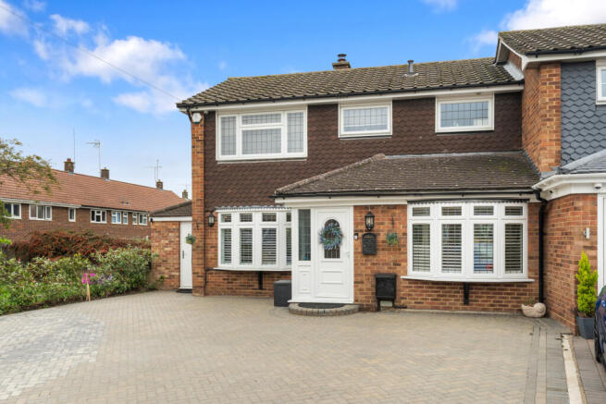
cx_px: 303
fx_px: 488
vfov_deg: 45.0
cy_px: 202
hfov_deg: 63.6
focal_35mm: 29
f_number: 8
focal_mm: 29
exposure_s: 1/60
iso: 320
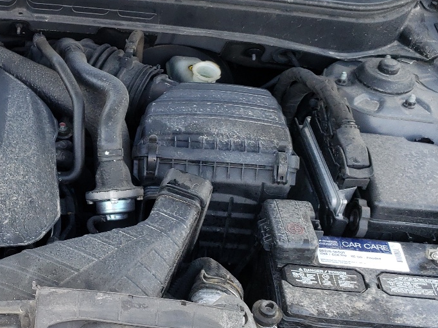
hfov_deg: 29.7
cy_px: 191
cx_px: 6
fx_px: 772
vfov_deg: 24.0
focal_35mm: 61
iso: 50
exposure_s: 1/263
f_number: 1.5
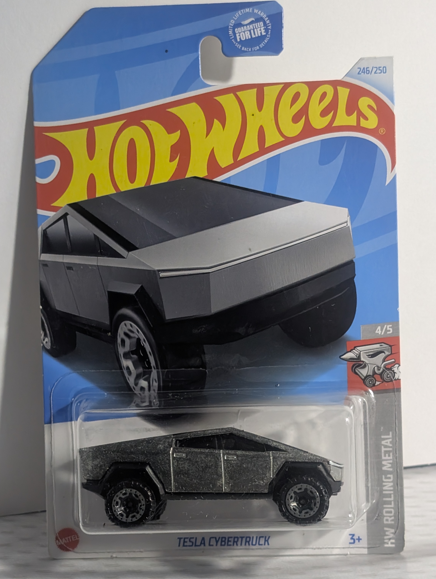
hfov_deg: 22.3
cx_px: 224
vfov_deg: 29.3
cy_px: 332
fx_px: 1106
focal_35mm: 66
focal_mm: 6.9
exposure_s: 1/194
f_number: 1.68
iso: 669
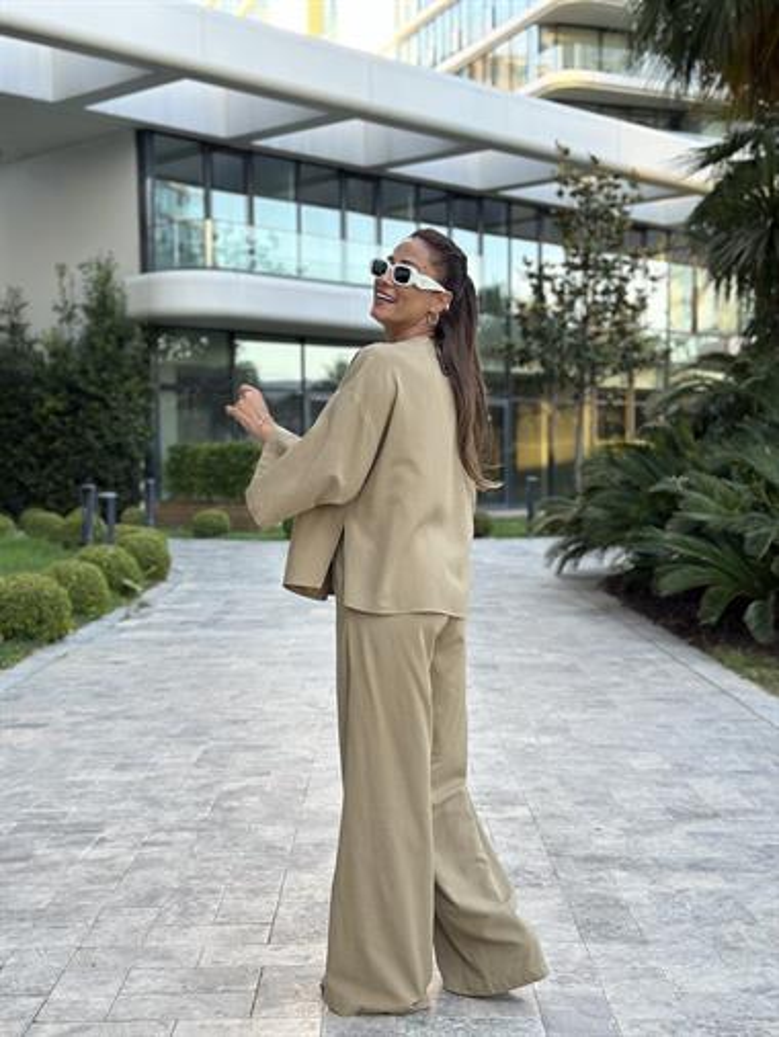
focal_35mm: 48
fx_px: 1439
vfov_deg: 39.6
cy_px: 518
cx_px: 390
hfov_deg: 30.3
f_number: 1.78
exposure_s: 1/224
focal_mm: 6.86
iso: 80
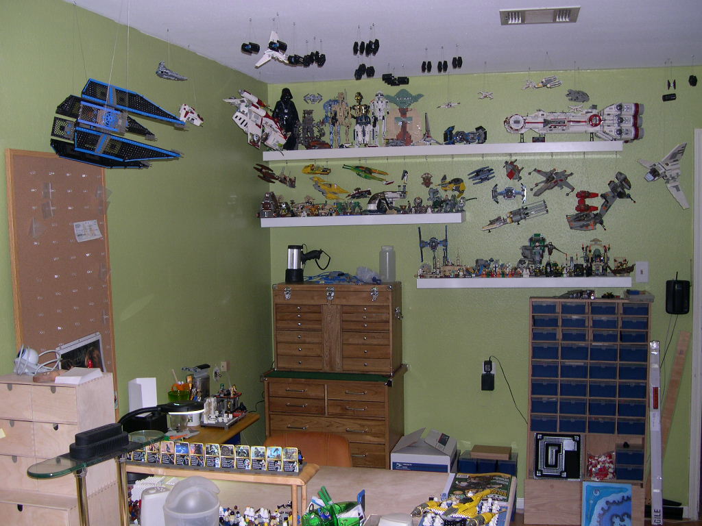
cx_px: 351
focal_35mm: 38
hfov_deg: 49.0
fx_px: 771
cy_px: 263
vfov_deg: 37.7
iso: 140
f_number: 2.8
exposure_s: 1/60
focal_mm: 8
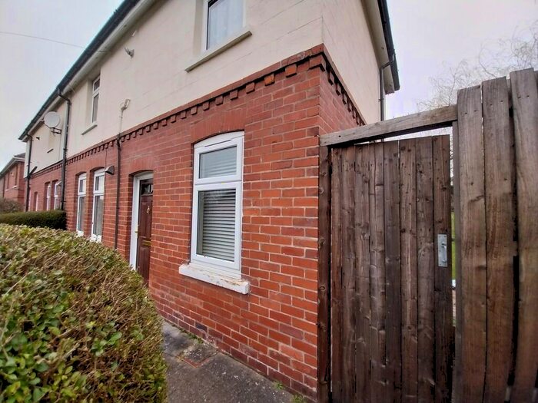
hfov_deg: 106.2
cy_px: 202
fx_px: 202
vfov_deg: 89.9
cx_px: 269
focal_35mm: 13
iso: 64
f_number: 2.2
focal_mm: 1.13
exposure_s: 1/244
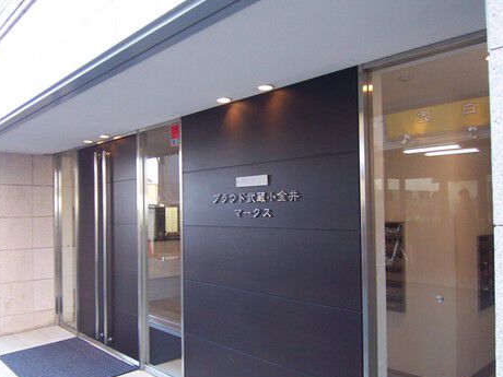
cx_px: 230
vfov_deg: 46.8
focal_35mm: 30
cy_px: 202
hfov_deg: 59.9
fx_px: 436
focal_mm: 3.8
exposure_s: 1/30
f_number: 2.8
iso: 80
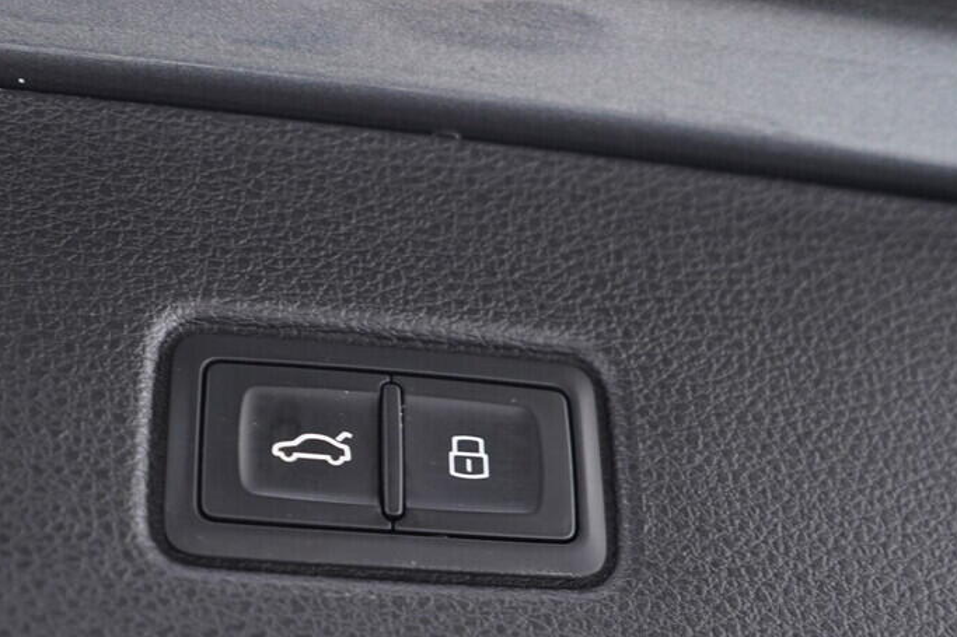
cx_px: 324
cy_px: 454
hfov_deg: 36.5
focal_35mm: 54
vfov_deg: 24.8
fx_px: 1435
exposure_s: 1/40
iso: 800
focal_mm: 24
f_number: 2.8
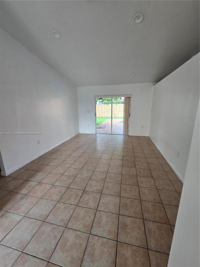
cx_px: 100
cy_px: 134
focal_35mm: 13
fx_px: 100
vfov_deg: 106.2
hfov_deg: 89.9
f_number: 2.2
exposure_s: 1/100
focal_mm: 2.2
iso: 160
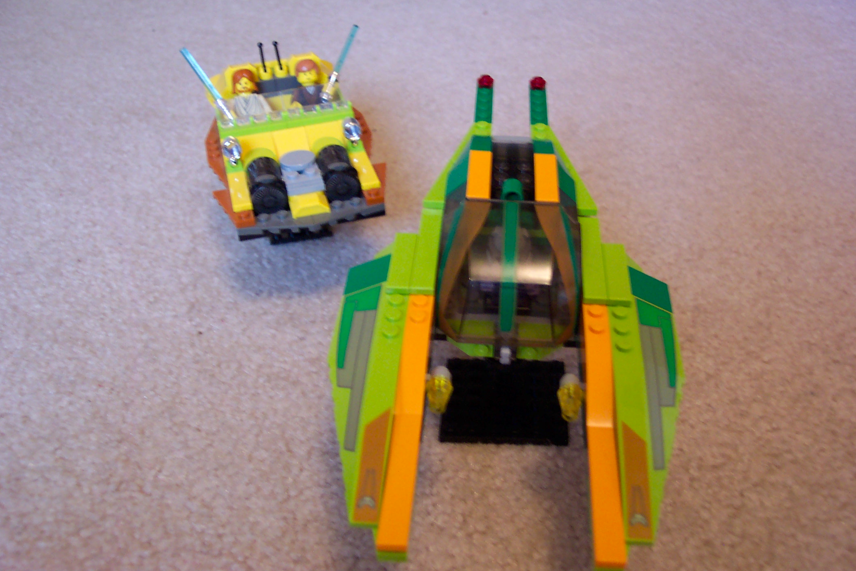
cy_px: 292
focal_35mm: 39
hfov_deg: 49.6
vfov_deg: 34.2
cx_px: 431
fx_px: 927
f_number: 2.8
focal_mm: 8
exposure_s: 1/10
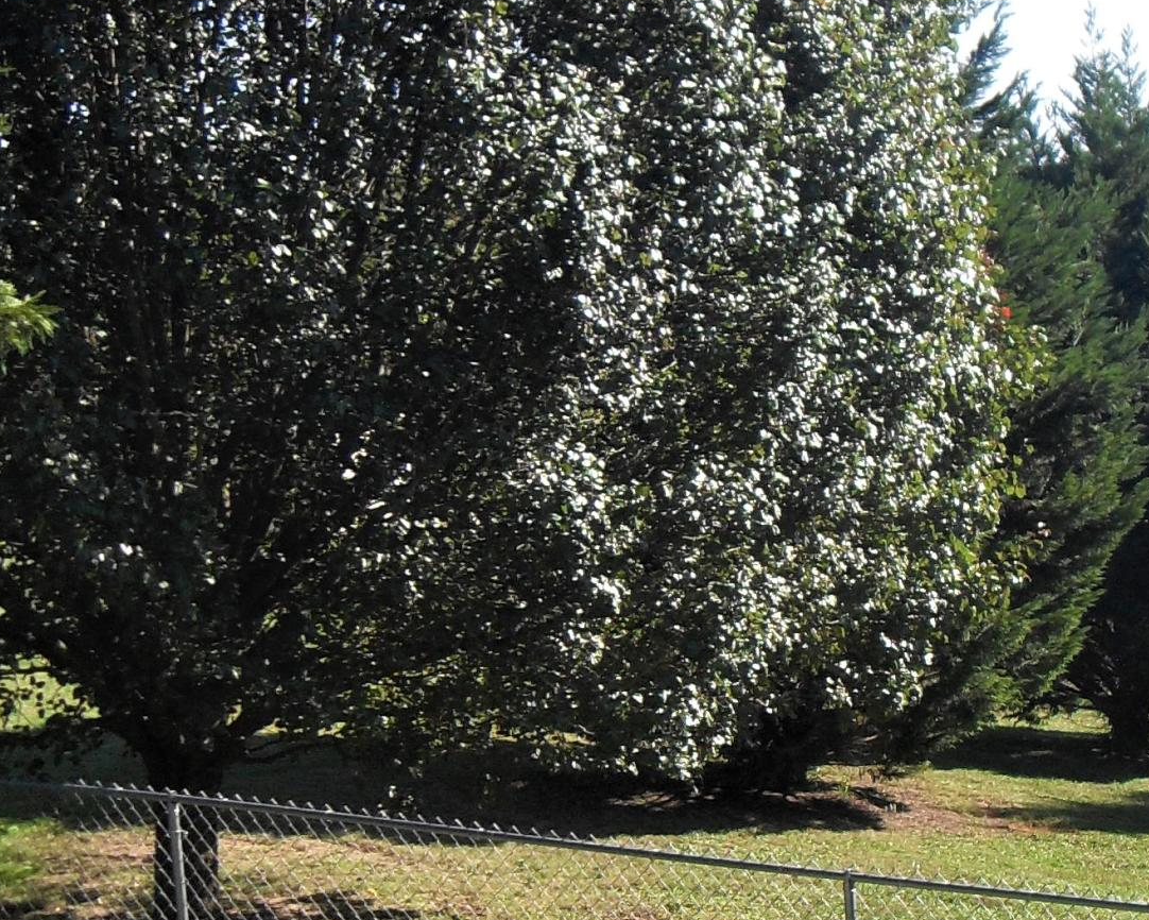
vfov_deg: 16.7
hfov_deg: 19.7
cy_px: 618
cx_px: 1338
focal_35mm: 92
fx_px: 3129
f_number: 7
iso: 80
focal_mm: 6.3
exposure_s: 1/125
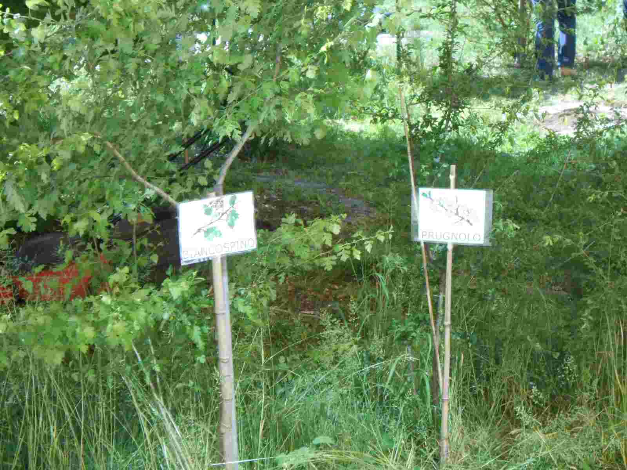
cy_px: 235
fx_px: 1902
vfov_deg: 14.1
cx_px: 314
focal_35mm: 105
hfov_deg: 18.7
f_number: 5
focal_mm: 18.7
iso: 400
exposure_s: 1/320
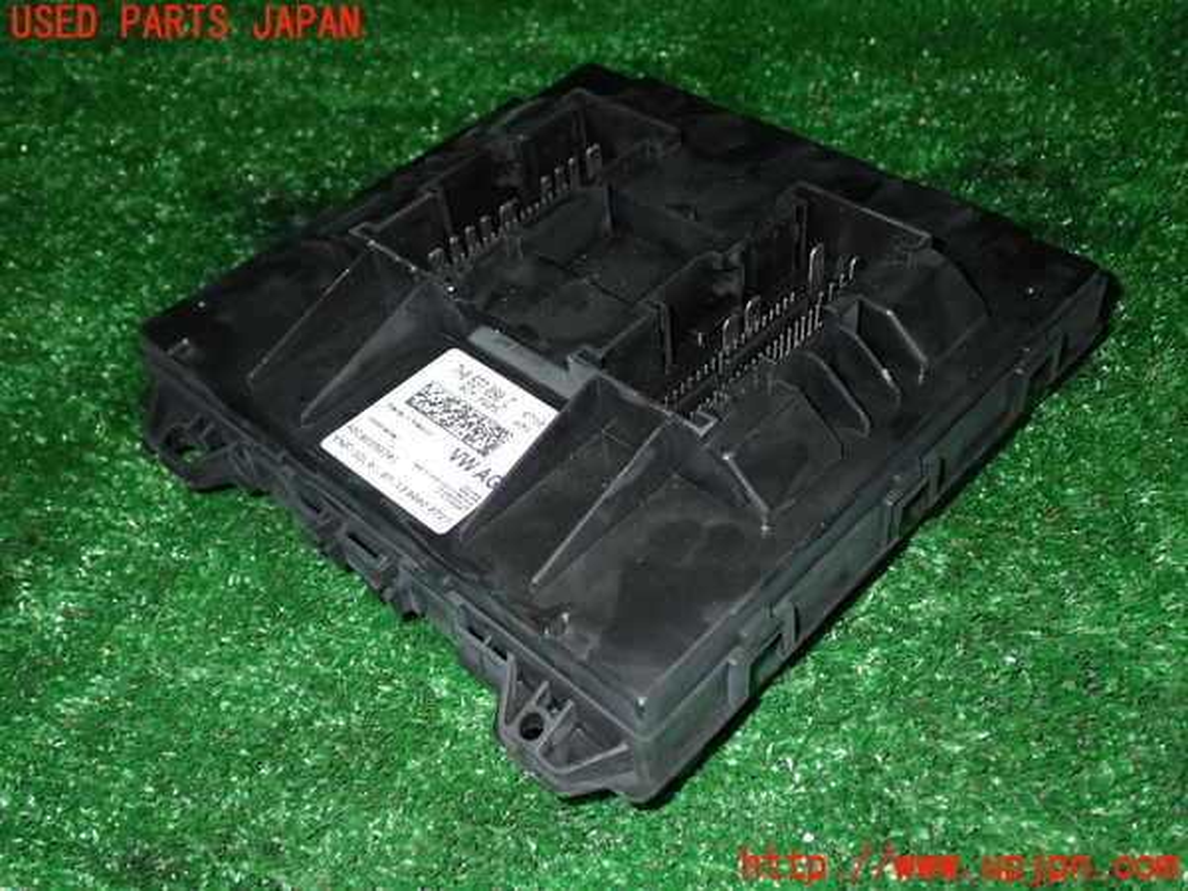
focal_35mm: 36
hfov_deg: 51.4
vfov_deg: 39.7
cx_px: 594
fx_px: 1235
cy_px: 446
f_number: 7.1
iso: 400
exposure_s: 1/40
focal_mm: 6.37
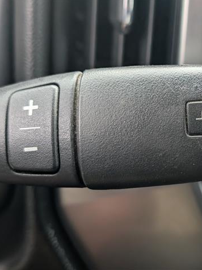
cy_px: 134
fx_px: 514
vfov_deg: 29.4
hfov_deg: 22.0
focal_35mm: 66
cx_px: 161
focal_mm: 6.9
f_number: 1.68
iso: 582
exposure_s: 1/400
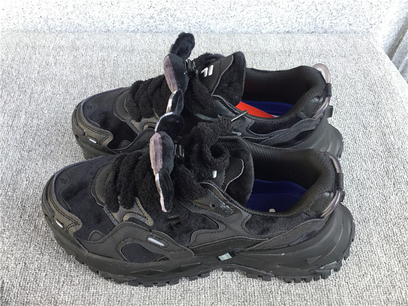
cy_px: 153
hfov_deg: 58.4
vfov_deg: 45.4
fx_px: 365
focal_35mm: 31
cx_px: 204
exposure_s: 1/50
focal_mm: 3.3
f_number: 2.4
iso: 25
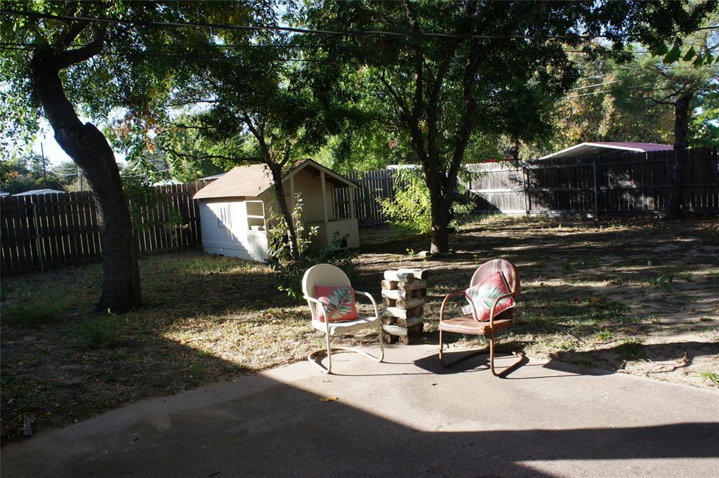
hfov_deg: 64.6
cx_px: 360
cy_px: 239
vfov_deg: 45.6
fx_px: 569
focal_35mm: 28
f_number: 11
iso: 200
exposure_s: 1/60
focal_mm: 19
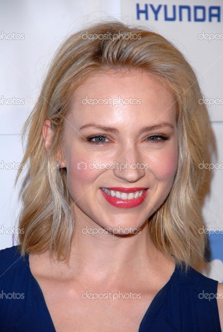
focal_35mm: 202
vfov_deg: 10.1
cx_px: 112
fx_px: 1876
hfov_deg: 6.8
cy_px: 166
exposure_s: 1/250
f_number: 8
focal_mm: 135
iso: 400
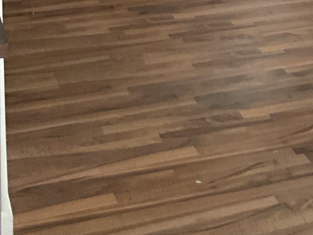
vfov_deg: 12.7
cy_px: -178
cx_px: 385
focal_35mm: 107
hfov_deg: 17.4
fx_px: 968
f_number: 1.8
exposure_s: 1/60
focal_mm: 3
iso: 160
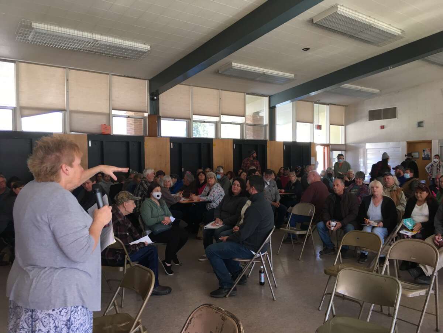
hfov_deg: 61.7
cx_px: 222
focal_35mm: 29
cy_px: 166
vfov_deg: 48.2
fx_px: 371
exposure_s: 1/30
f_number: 2.2
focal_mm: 4.15
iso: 40
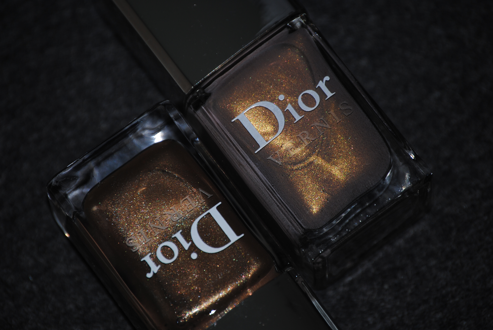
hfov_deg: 6.9
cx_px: 246
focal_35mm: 300
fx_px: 4113
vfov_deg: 4.6
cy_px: 165
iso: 100
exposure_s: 1/125
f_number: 5.6
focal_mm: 200
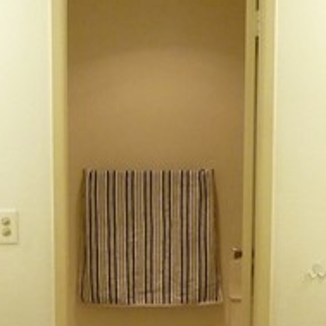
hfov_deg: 15.1
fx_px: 1225
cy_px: 407
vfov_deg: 14.6
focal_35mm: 115
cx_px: 91
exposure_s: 1/60
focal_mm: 4.3
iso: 200
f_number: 3.3
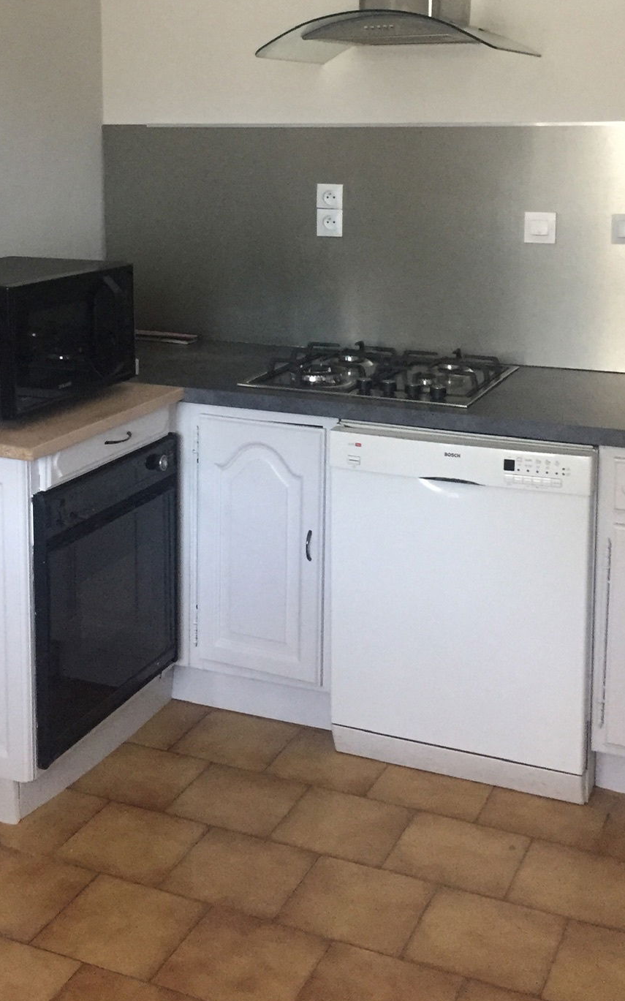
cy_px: 309
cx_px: 232
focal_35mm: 46
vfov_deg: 42.7
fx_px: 1254
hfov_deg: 27.9
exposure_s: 1/20
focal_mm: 4.15
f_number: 2.2
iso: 250
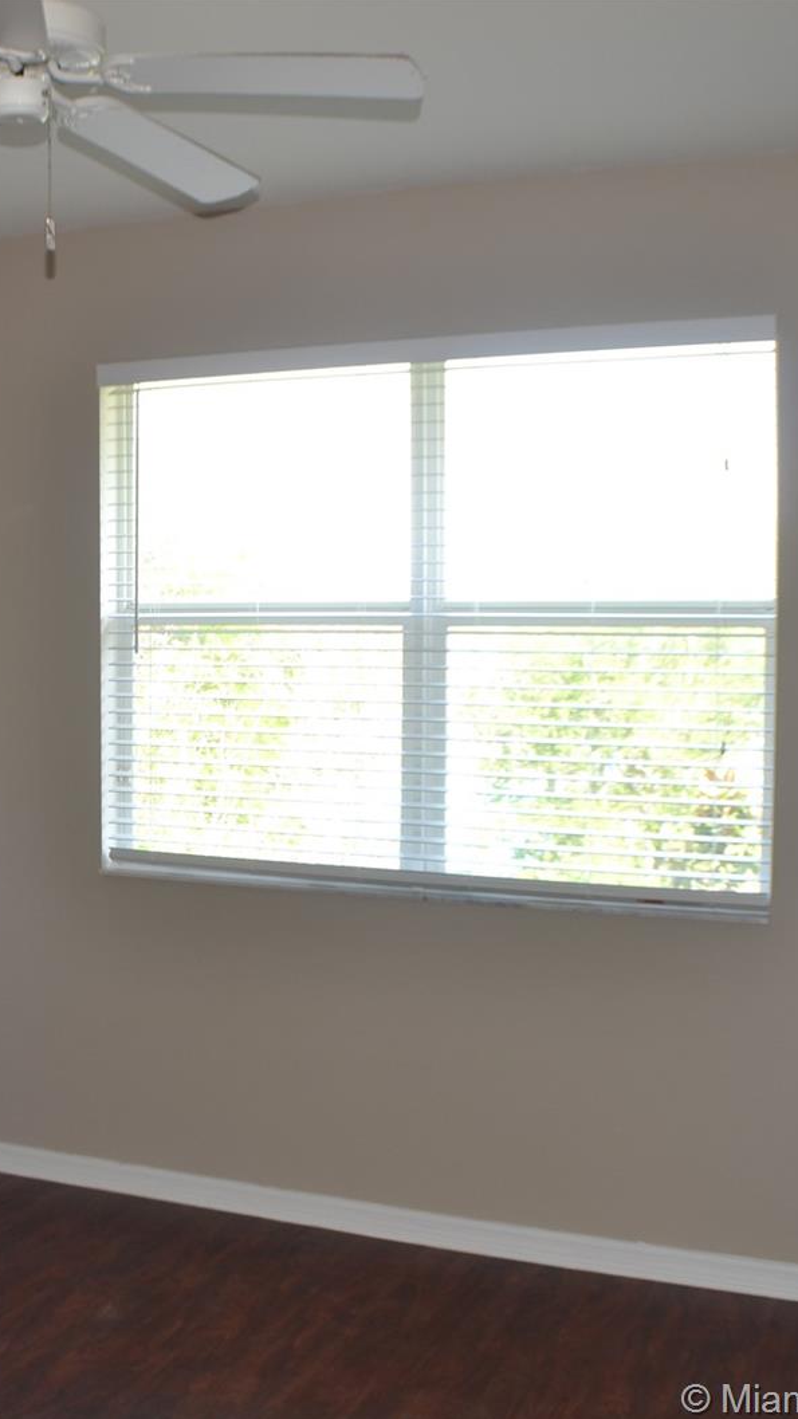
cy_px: 712
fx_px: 2145
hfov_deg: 20.5
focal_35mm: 57
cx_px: 44
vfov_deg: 36.6
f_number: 5
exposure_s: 1/20
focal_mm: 24
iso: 100
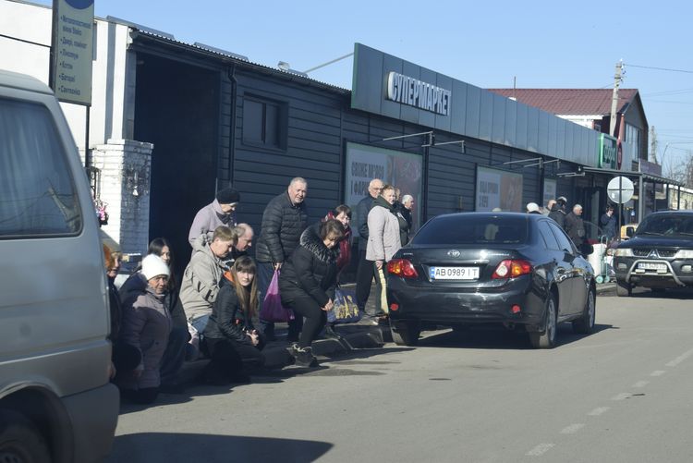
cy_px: 232
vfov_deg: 17.5
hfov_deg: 26.0
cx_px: 346
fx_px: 1502
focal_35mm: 78
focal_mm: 52
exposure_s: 1/320
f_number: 9
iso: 200
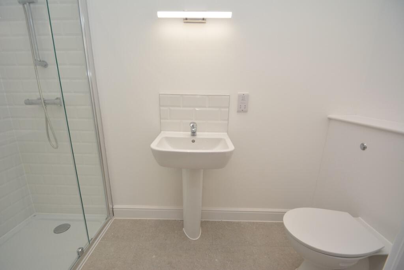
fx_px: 168
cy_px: 135
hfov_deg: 100.4
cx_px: 202
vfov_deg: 77.4
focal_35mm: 15
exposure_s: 1/80
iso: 200
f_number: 4.5
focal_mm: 10
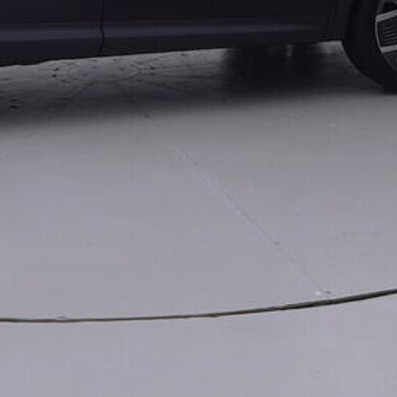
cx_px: 104
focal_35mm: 72
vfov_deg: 22.6
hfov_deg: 23.9
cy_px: -51
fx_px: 929
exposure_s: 1/80
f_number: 5
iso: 200
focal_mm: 15
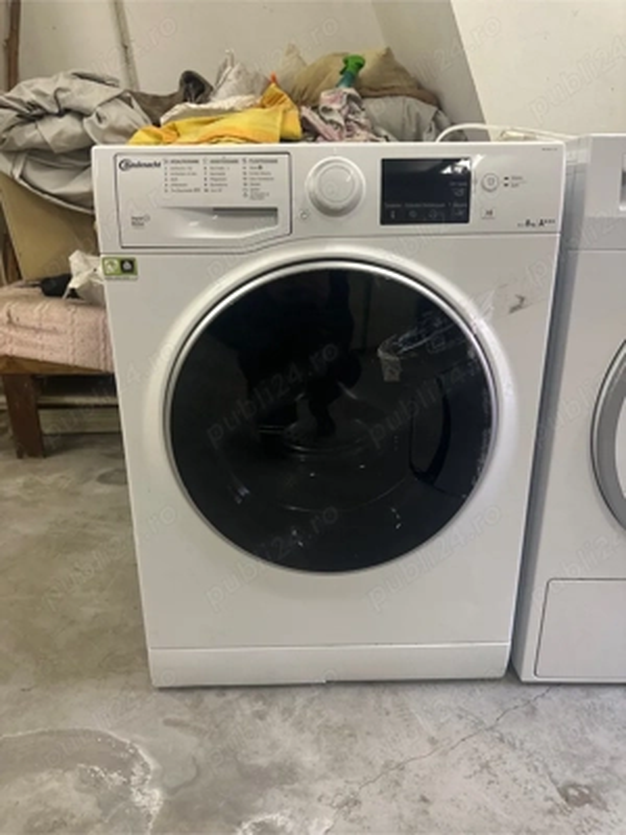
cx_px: 313
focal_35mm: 24
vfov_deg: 71.6
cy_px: 418
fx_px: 579
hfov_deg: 56.8
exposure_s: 1/50
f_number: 1.78
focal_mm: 6.86
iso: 320
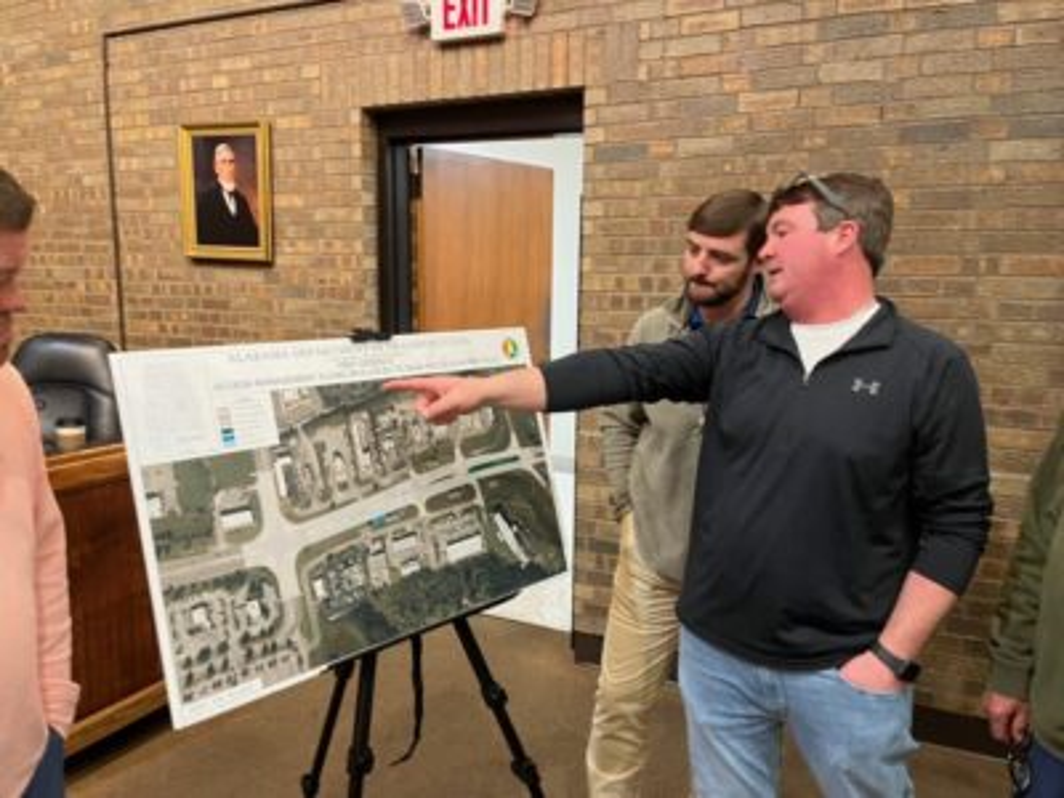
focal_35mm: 26
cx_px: 532
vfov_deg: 53.1
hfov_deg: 67.3
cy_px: 399
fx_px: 799
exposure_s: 1/40
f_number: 1.6
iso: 500
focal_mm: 5.1
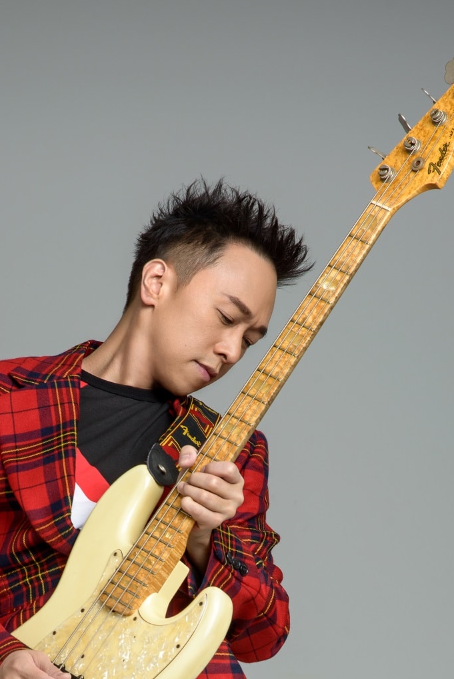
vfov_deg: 11.1
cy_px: 704
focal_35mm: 184
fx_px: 3477
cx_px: 197
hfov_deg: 7.5
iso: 100
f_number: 9
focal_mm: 85
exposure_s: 1/200
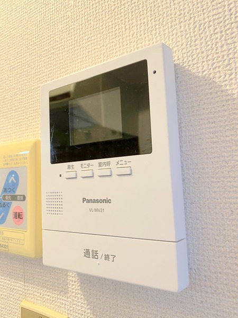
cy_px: 159
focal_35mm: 26
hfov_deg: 53.1
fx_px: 238
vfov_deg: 67.3
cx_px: 119
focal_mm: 4.25
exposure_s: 1/50
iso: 160
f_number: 1.8
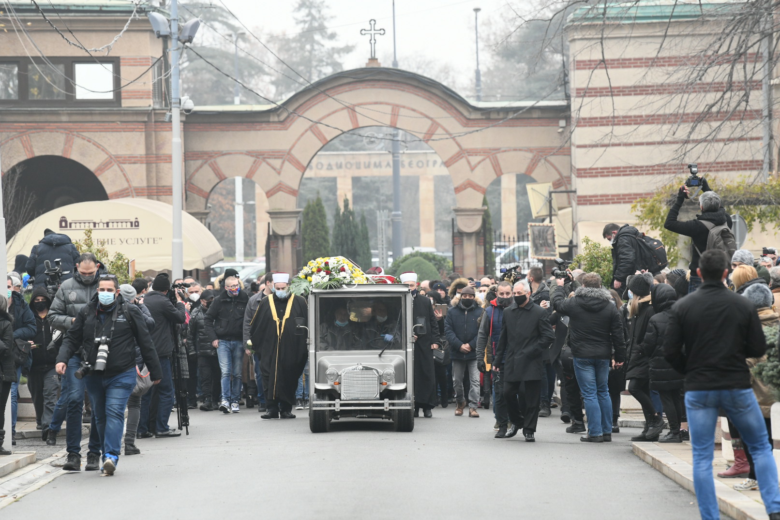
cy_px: 259
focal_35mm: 201
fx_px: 4355
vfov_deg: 6.8
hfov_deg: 10.2
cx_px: 391
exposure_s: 1/200
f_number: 5.6
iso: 2000
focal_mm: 200
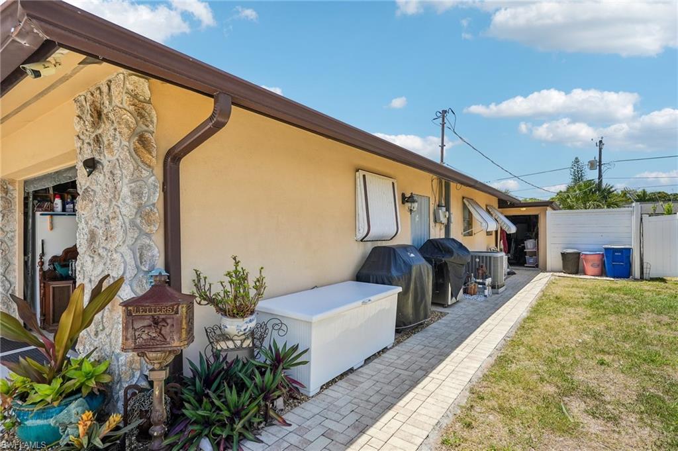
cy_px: 226
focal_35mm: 19
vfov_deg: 64.5
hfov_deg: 87.0
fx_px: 358
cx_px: 339
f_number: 8
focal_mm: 19
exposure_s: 1/800
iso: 400
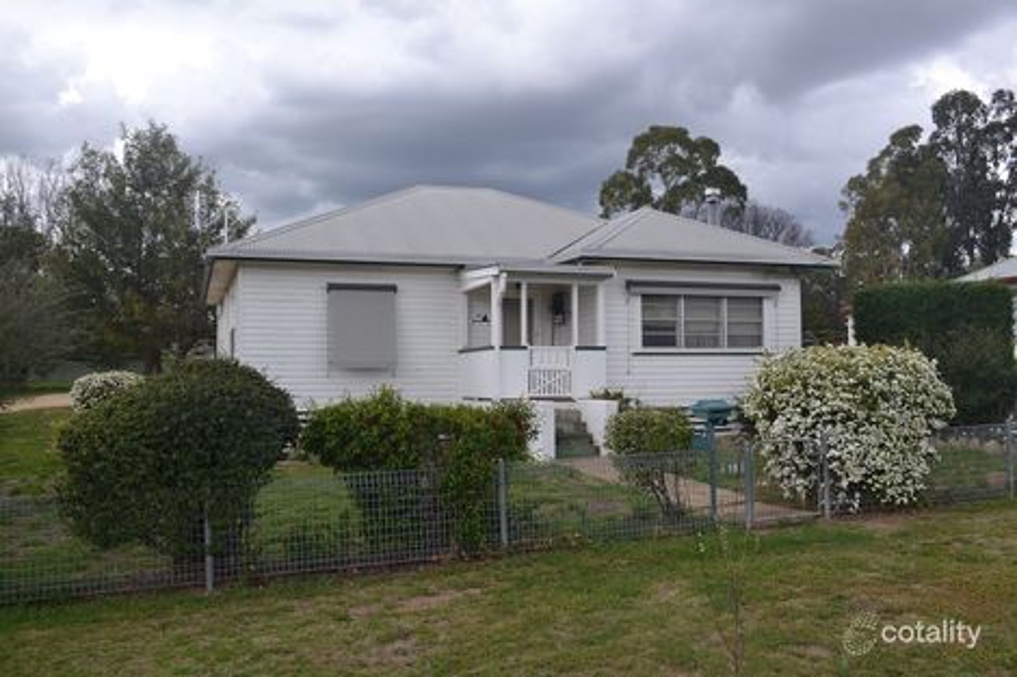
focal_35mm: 33
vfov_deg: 39.9
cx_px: 508
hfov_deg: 57.2
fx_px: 932
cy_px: 338
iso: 100
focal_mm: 22
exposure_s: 1/160
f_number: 6.3
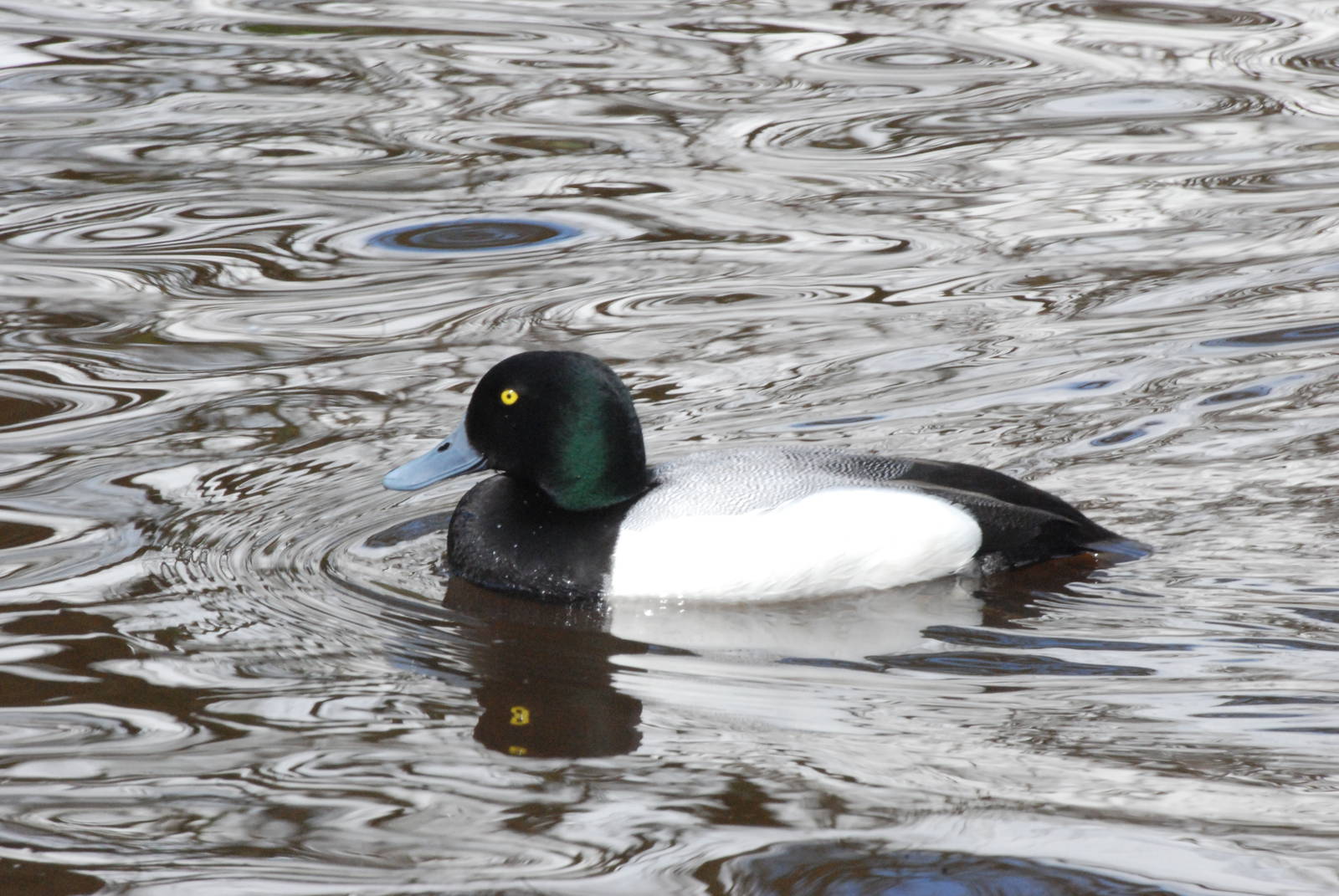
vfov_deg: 3.1
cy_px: 448
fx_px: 16757
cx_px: 670
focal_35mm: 450
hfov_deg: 4.6
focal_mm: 300
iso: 1600
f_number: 32
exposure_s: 1/160
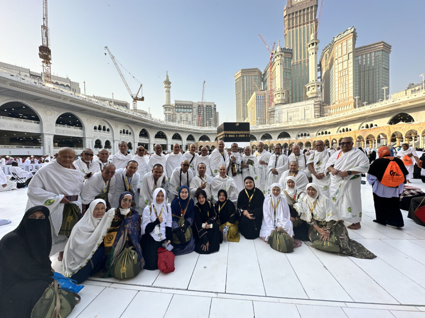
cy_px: 159
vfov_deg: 85.7
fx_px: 172
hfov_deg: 102.1
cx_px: 212
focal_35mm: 14
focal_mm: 2.22
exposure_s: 1/416
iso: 40
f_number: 2.2
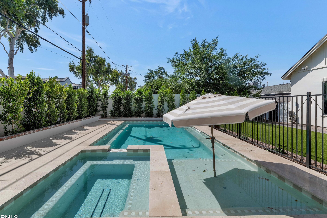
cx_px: 153
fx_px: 145
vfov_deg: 73.7
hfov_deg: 96.6
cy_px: 112
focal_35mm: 16
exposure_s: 1/320
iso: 100
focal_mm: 15
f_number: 9
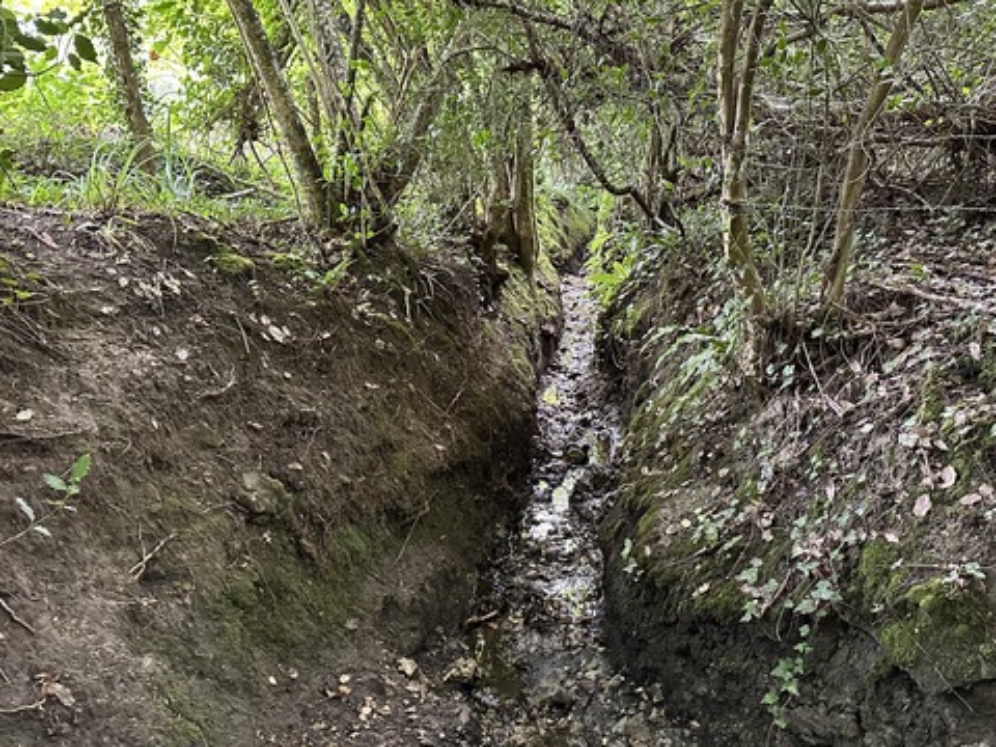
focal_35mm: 30
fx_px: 863
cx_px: 556
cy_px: 425
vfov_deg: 46.7
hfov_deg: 59.8
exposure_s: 1/40
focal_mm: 6.86
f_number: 1.78
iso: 1000
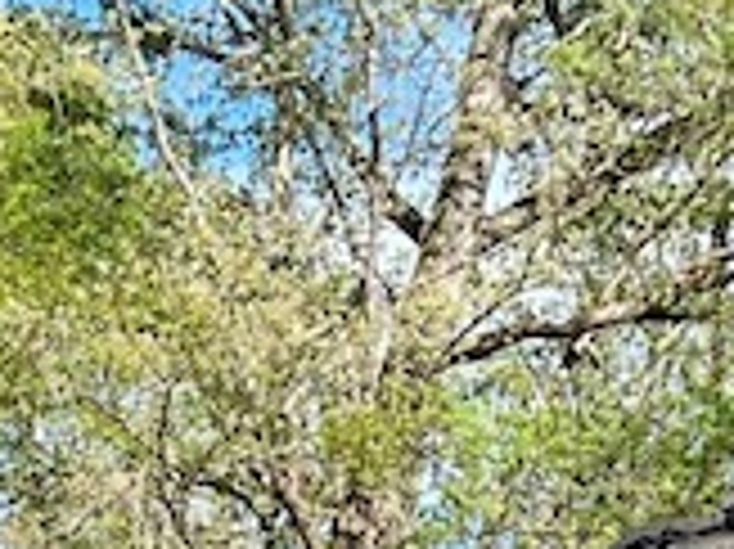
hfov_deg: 10.1
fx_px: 4068
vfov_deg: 7.4
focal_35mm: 192
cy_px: 1102
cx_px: -194
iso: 50
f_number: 1.5
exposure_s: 1/1669
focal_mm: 5.7
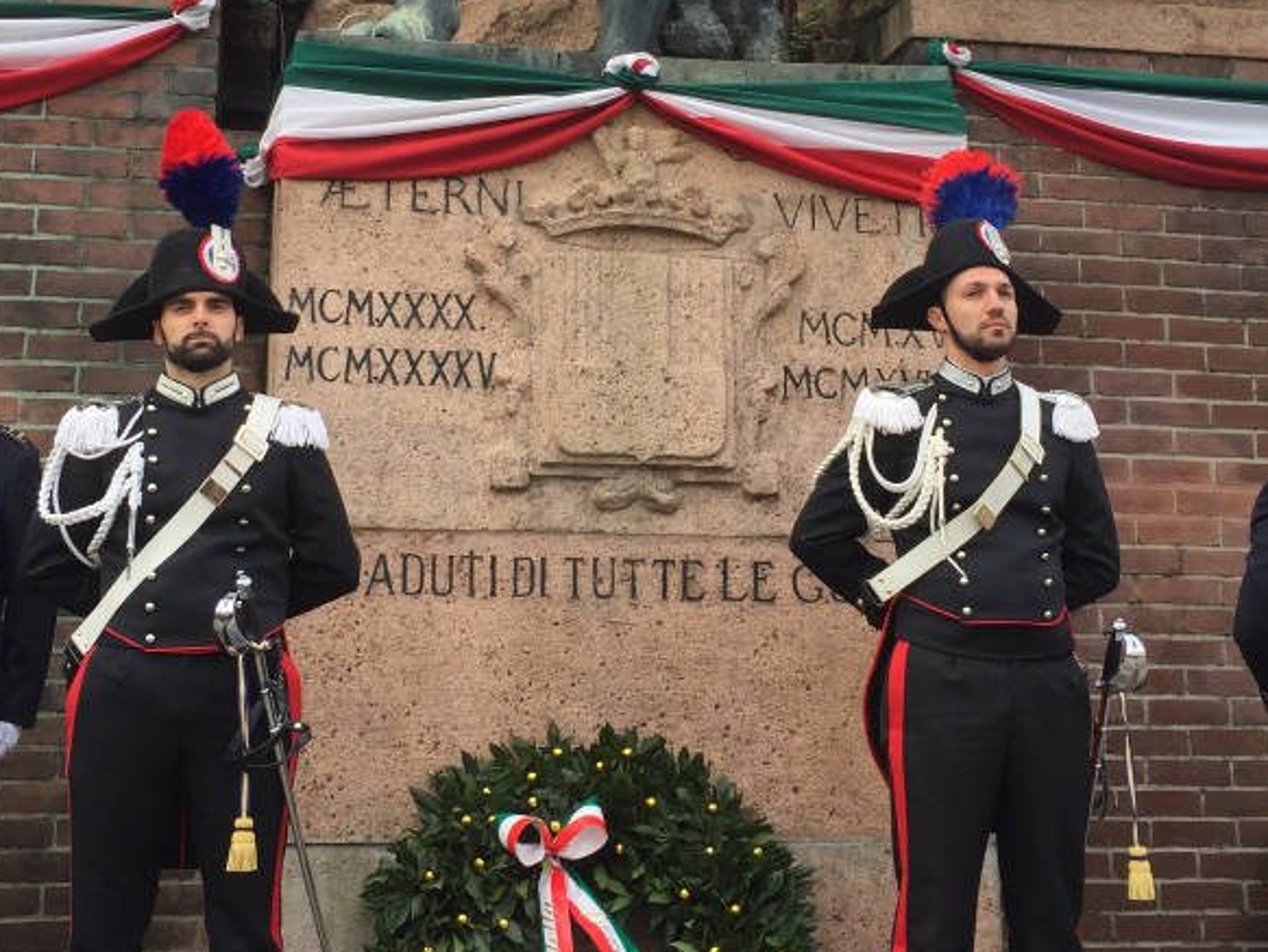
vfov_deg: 28.3
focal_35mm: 51
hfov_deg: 37.4
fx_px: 1869
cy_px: 285
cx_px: 527
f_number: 2.2
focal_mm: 4.15
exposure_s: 1/399
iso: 32
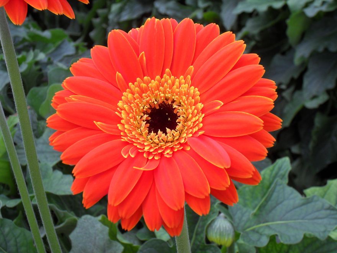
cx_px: 168
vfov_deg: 21.0
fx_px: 681
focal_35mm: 70
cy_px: 126
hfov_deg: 27.8
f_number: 5.1
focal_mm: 12.3
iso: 100
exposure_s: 1/125
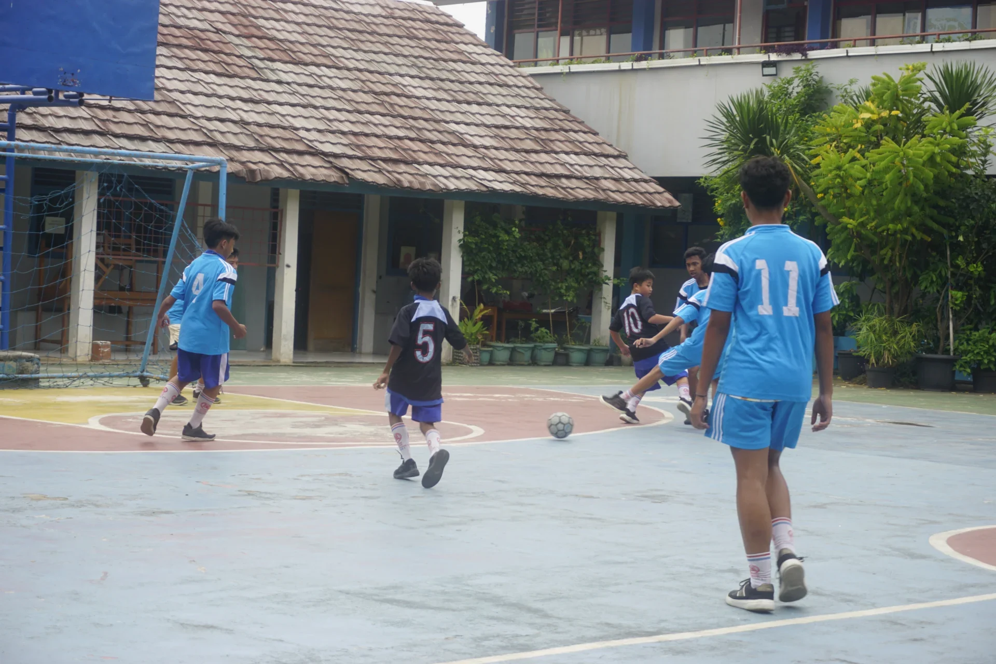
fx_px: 2075
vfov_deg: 18.2
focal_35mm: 75
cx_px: 498
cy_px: 332
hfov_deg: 27.0
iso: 100
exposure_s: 1/250
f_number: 5.6
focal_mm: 50
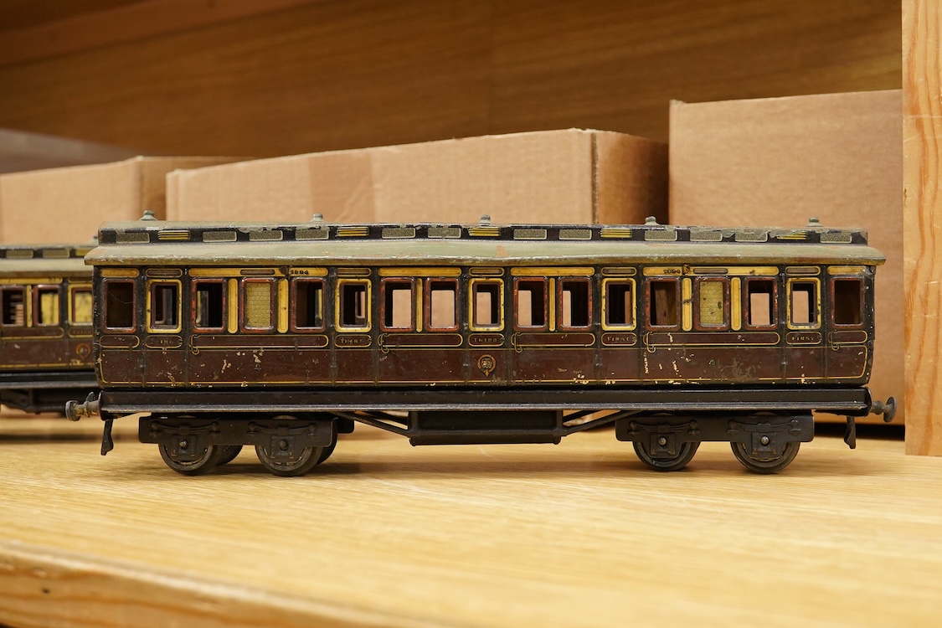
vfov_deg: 29.9
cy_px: 314
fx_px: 1177
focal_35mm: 45
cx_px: 471
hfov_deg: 43.6
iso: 2500
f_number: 10
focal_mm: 30
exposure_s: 1/80
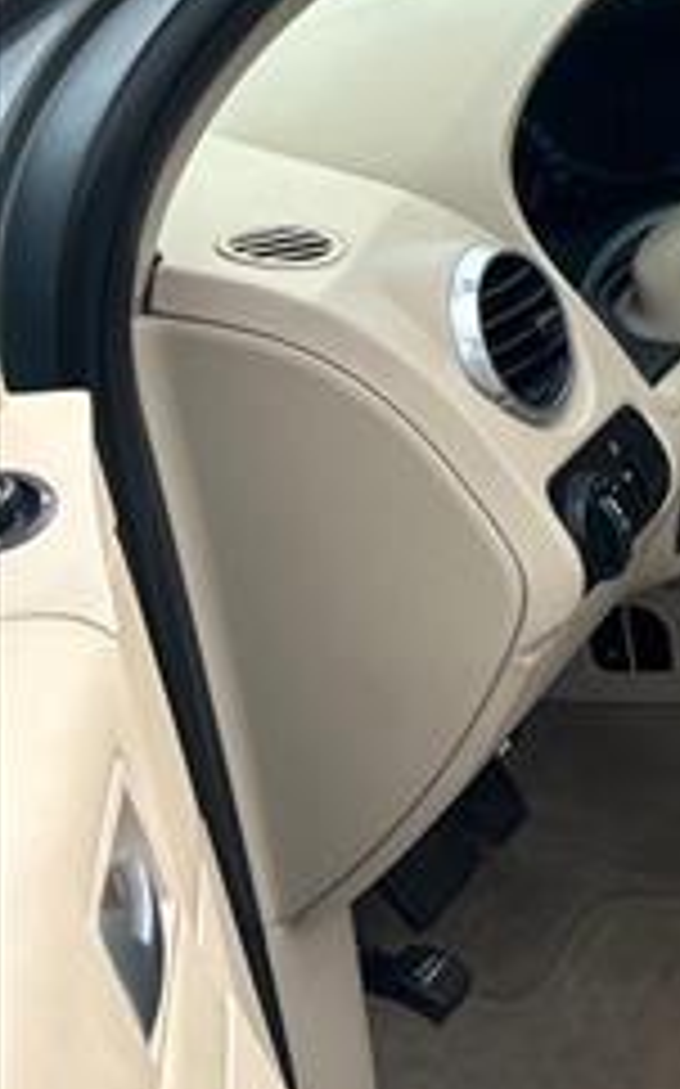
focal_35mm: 73
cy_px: 297
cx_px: 1437
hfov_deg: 14.3
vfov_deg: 27.9
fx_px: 2167
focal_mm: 5.7
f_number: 1.5
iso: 50
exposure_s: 1/1124
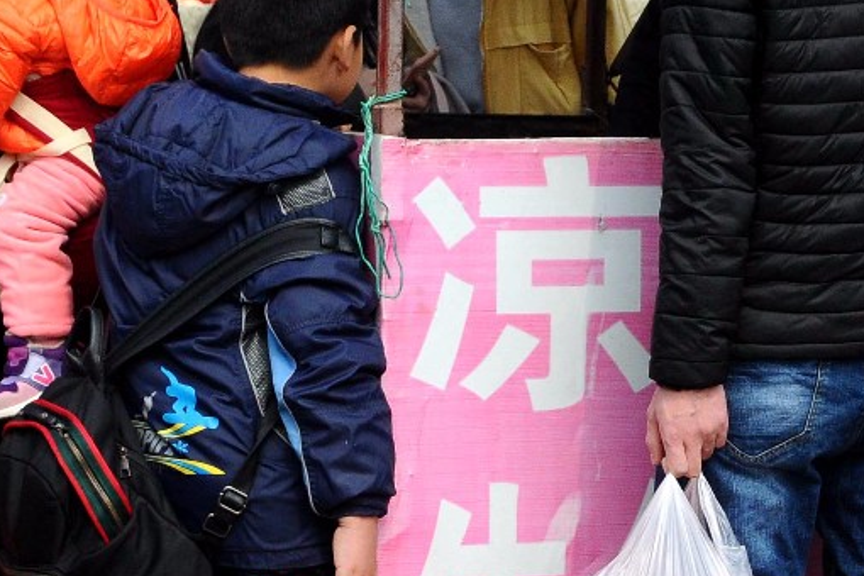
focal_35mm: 165
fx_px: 3949
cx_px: 464
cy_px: 164
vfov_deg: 8.3
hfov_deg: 12.5
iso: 500
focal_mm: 35
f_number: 7.1
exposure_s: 1/1600
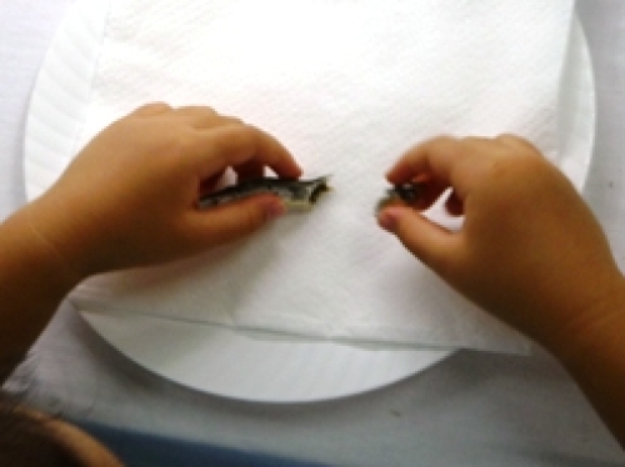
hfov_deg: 31.7
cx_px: 312
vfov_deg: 24.0
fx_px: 1100
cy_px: 234
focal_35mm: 61
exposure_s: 1/40
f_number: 4.1
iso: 100
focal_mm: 7.6
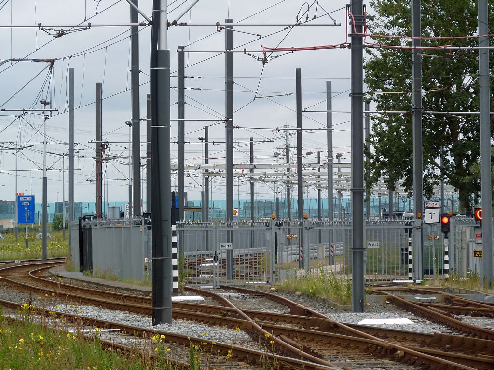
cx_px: 247
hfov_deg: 10.9
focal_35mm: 182
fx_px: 2597
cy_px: 185
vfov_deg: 8.2
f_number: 4.5
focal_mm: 29.9
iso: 80
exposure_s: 1/200
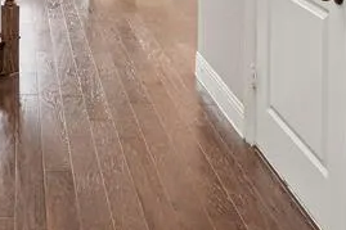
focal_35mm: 63
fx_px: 604
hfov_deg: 29.8
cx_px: 1
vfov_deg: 17.8
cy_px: -170
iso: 125
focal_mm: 11
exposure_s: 1.3
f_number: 8
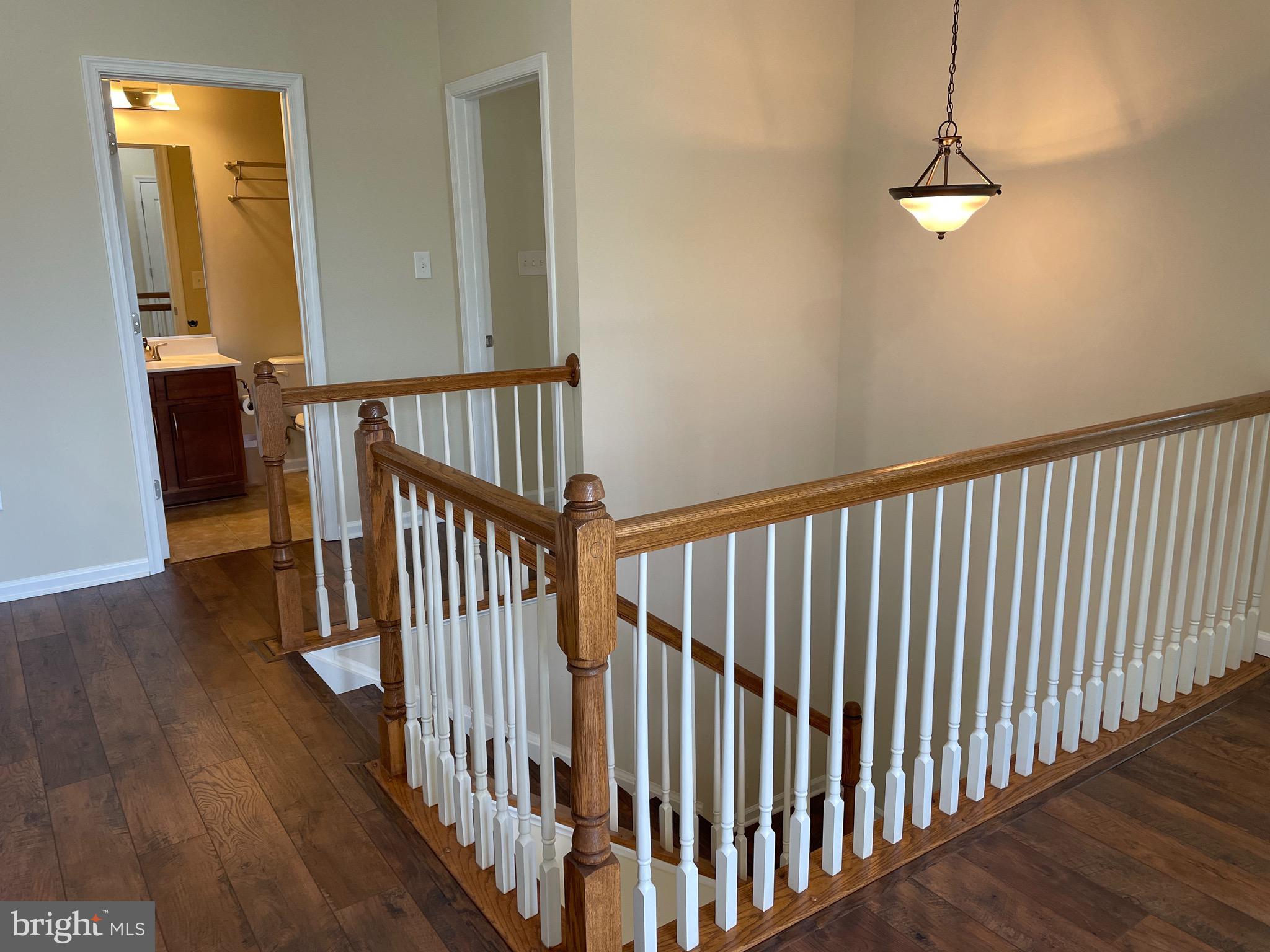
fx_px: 954
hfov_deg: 67.3
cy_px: 476
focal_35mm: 26
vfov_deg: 53.1
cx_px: 635
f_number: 1.6
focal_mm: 4.2
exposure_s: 1/120
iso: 100
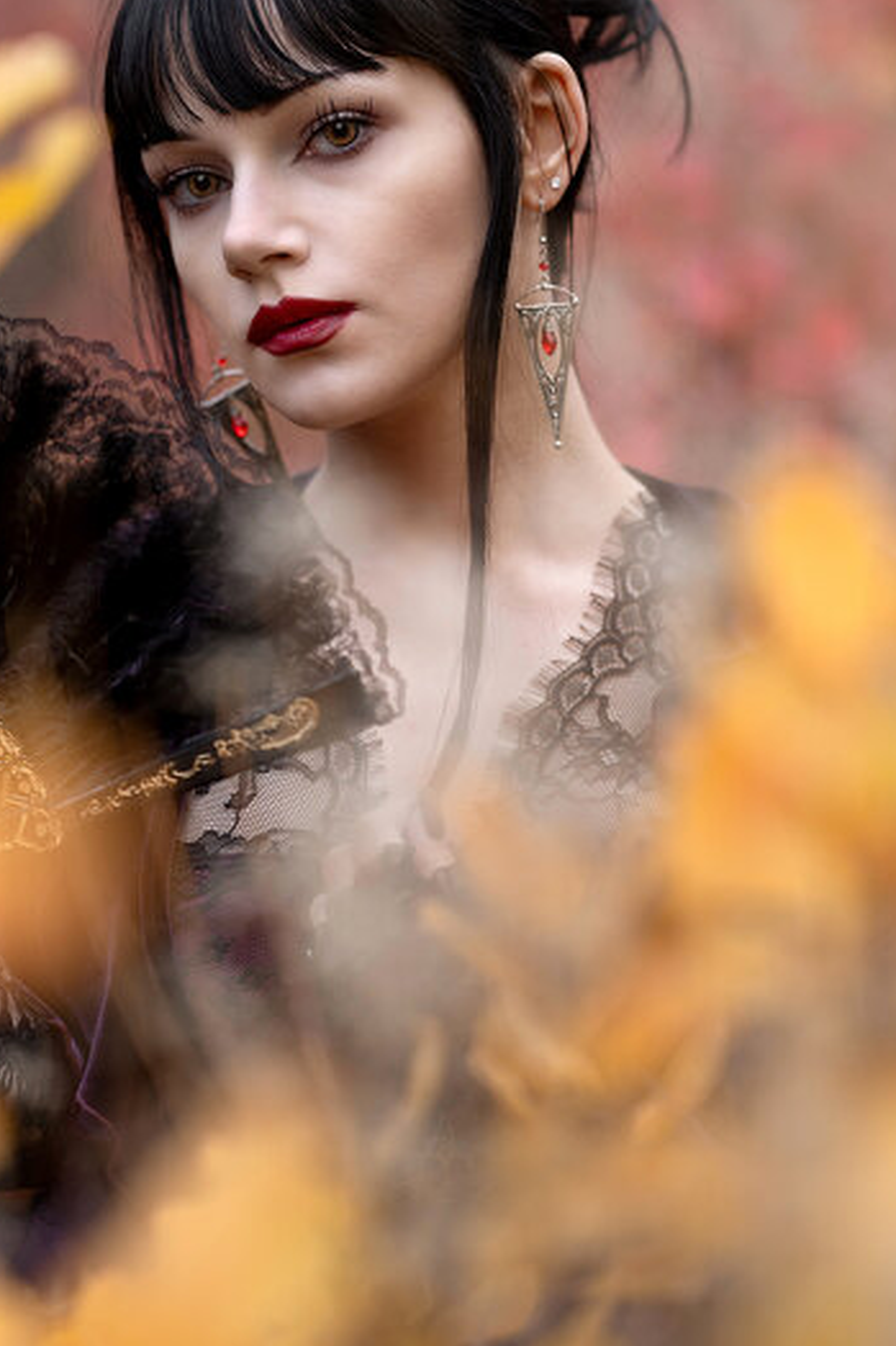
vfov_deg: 15.8
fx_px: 4856
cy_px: 670
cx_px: 321
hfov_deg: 10.5
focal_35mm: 130
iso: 200
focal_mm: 85
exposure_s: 1/160
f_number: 2
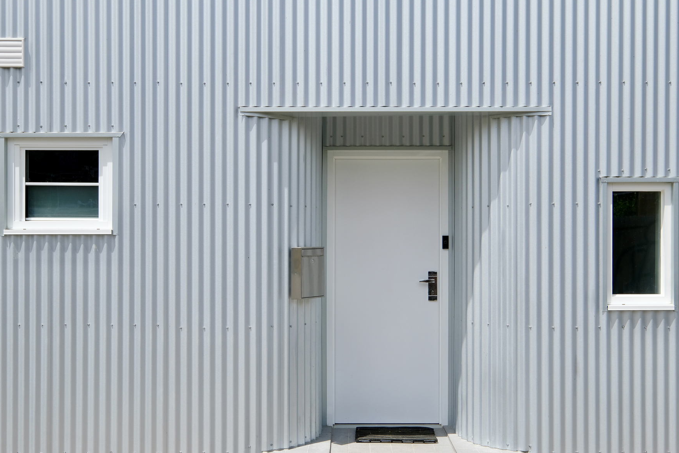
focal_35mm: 41
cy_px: 222
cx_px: 347
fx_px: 773
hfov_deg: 47.4
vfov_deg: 32.6
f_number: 8
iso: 200
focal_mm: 24
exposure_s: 1/640
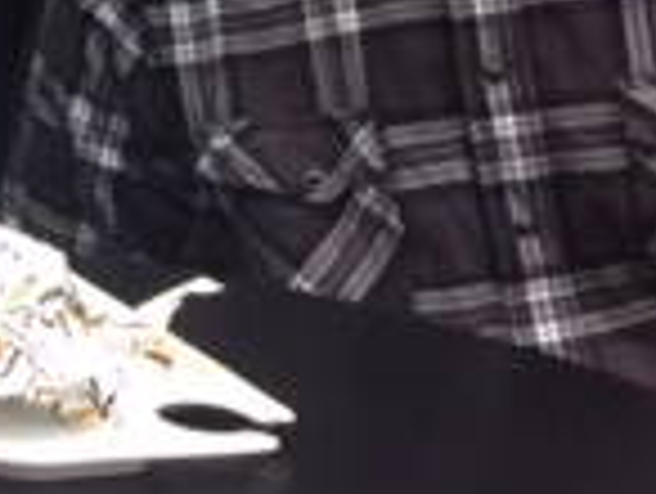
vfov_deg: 11.4
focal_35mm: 127
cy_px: -166
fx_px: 2411
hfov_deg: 14.4
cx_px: -350
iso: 320
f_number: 2.2
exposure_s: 1/17
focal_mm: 4.15
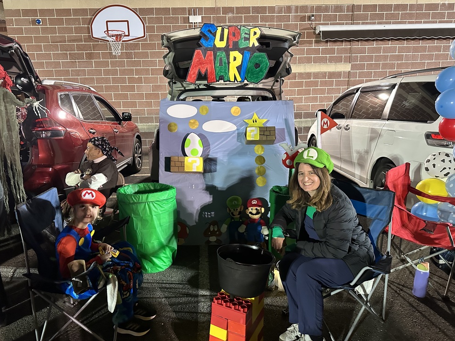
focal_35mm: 25
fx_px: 329
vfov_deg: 54.9
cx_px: 220
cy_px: 176
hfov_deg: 69.4
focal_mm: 6.86
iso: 800
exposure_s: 1/60
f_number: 1.78
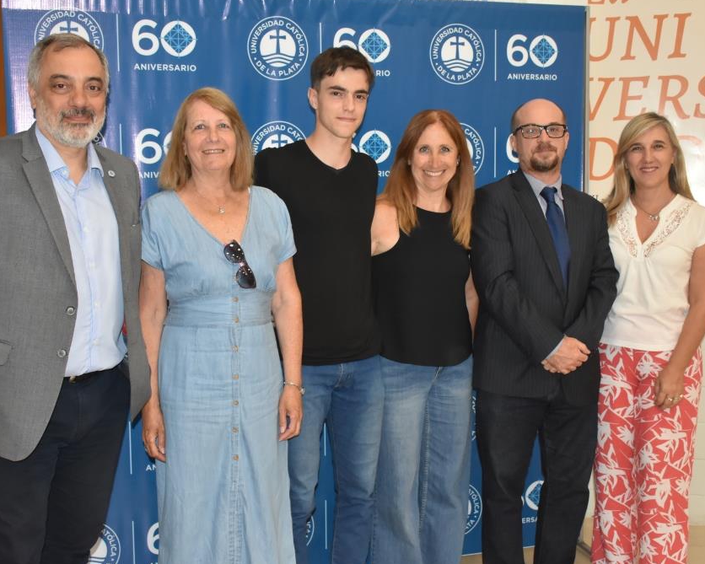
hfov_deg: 39.9
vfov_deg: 32.4
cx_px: 374
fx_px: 972
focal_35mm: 47
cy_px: 283
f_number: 5.6
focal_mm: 27
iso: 1600
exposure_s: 1/100
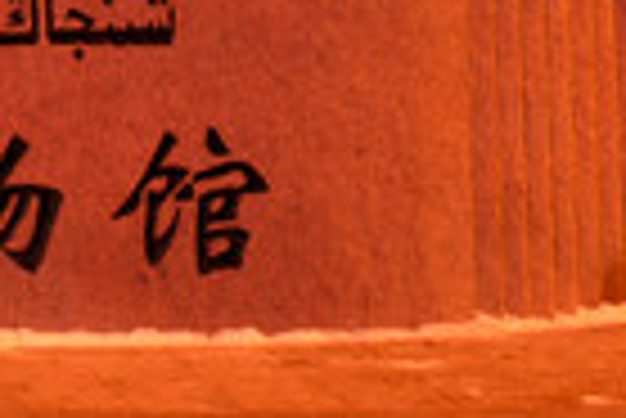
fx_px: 3151
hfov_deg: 10.9
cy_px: -656
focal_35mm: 181
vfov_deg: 7.1
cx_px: -295
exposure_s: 3
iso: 200
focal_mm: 28
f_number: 8
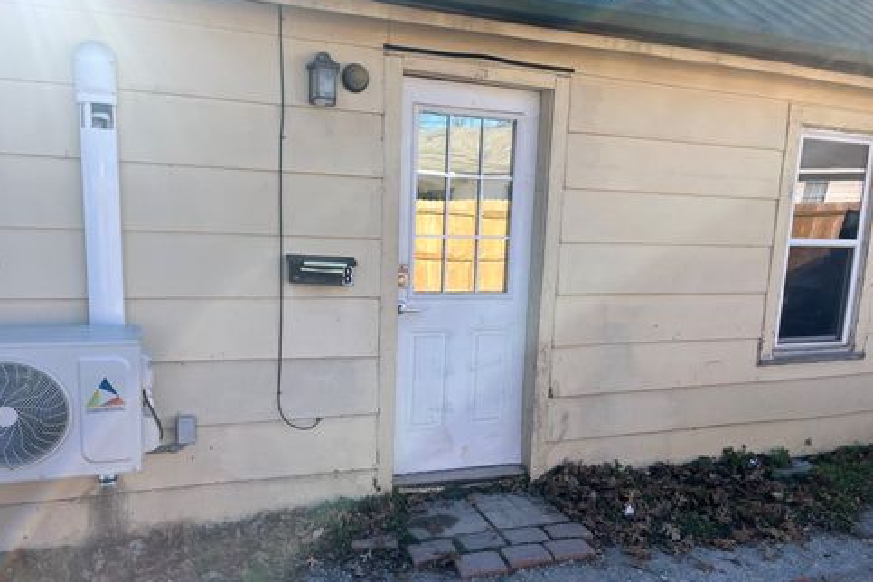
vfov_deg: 46.4
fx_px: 679
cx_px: 430
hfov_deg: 65.5
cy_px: 314
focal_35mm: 28
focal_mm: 5.1
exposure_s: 1/1623
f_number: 1.6
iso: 50
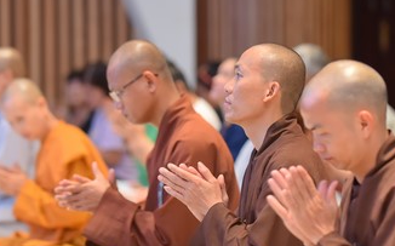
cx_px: 182
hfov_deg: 8.9
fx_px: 2538
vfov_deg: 5.5
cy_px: 190
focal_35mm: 236
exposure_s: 1/125
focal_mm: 116
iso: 800
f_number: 2.8
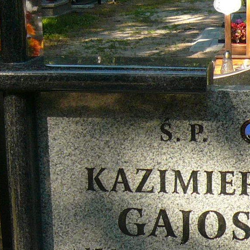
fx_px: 833
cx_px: 142
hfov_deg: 17.1
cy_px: 207
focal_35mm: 102
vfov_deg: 16.9
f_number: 2.8
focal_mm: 4.7
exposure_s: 1/320
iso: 100
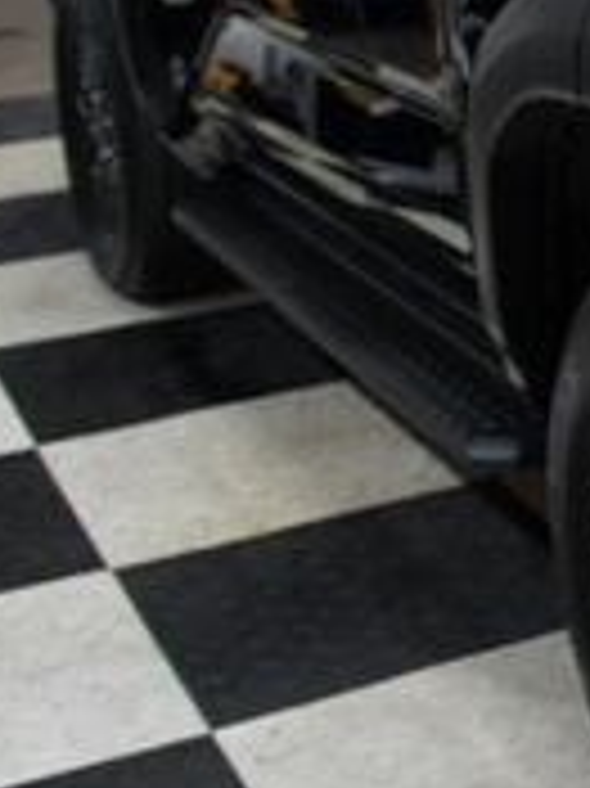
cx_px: 1266
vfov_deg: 20.2
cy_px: 41
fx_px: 2162
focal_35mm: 95
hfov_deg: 13.0
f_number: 3.5
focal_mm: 18
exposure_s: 1/30
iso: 320
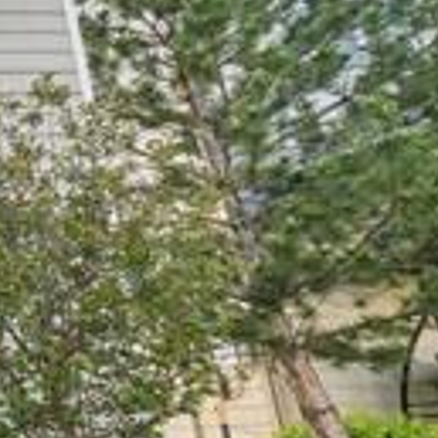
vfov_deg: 27.2
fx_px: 902
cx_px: -516
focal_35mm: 63
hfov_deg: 16.8
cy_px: 170
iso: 400
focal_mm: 10
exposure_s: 1/400
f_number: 8
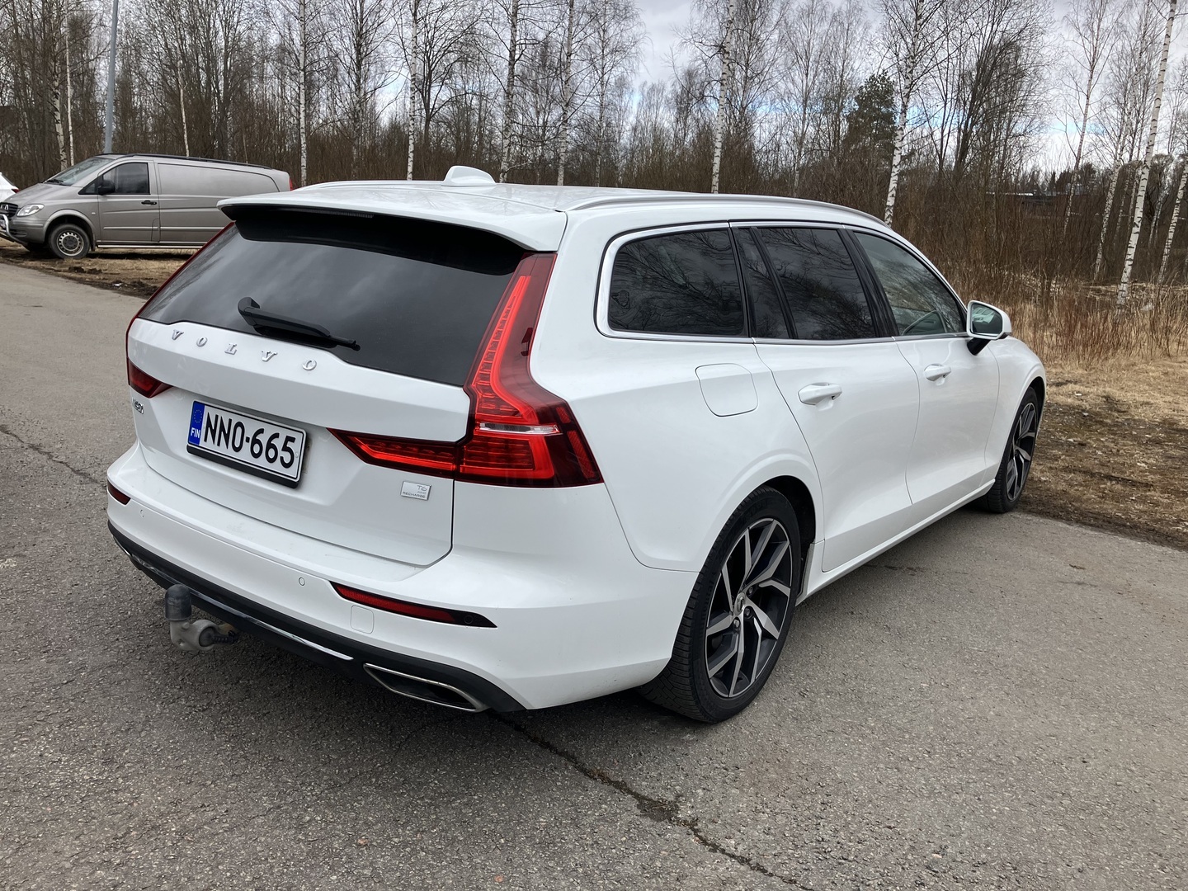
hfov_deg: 63.4
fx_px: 961
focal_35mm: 28
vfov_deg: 49.7
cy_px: 446
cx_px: 594
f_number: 1.8
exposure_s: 1/684
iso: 32
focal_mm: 3.99
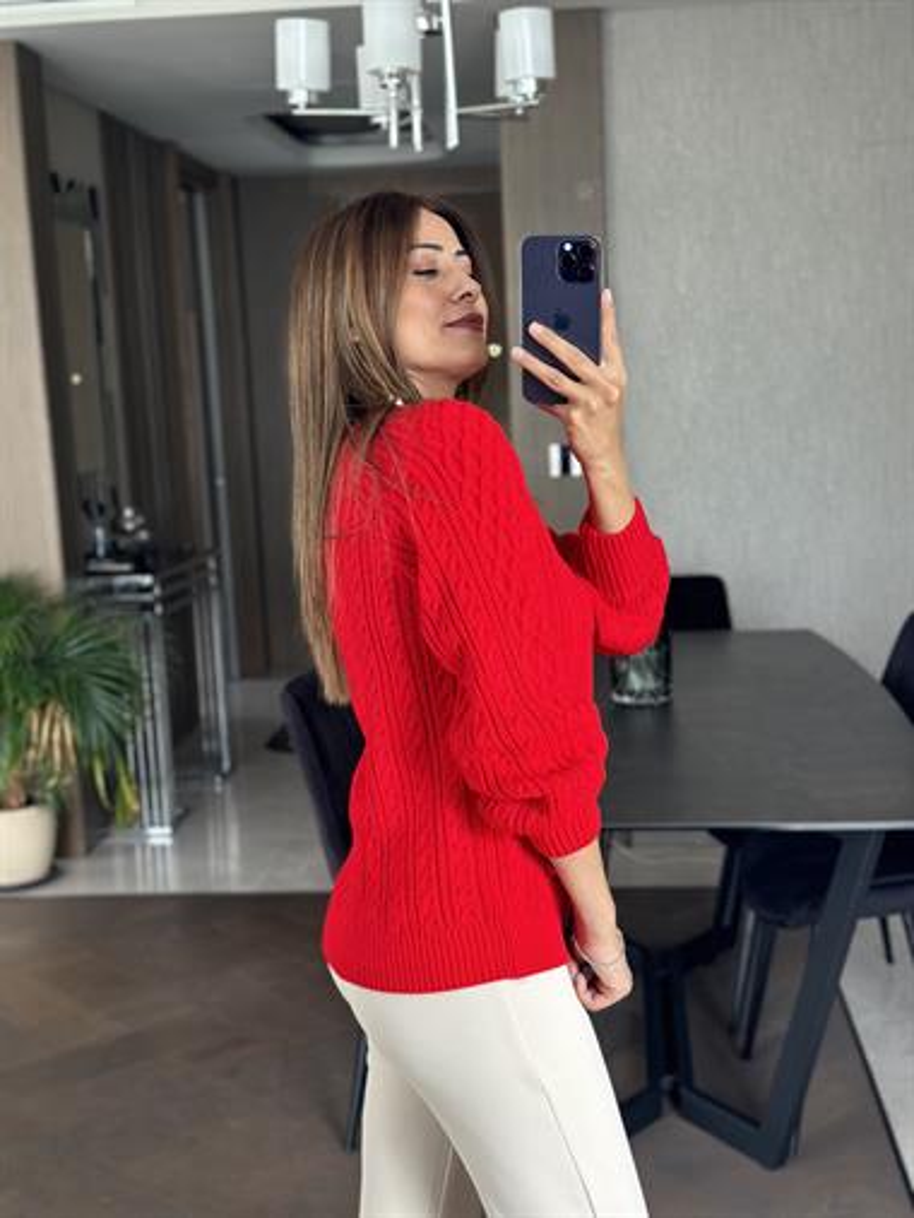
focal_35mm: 48
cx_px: 457
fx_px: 1688
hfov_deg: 30.3
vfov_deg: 39.6
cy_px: 609
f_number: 1.78
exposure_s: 1/87
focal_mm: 6.86
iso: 125
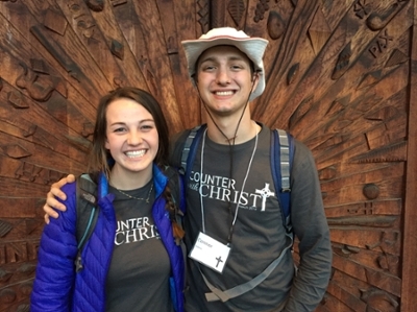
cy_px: 156
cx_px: 208
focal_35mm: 29
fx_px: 349
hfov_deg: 61.7
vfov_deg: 48.1
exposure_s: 1/24
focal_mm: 4.15
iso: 250
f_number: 2.2
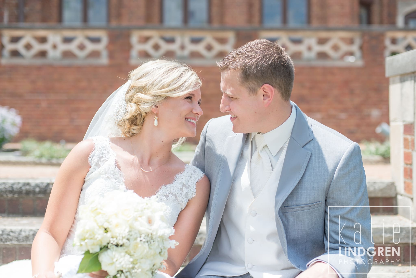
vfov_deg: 27.0
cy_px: 139
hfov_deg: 39.6
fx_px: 578
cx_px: 208
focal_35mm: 50
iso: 400
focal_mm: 50
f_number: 2.8
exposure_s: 1/8000
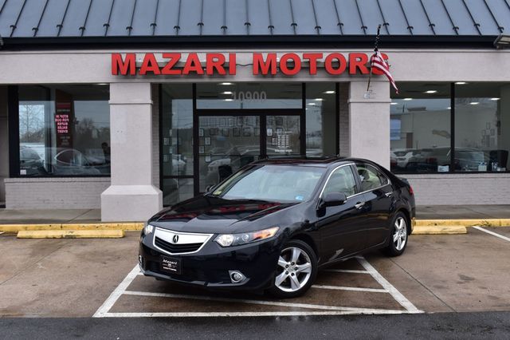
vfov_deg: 31.9
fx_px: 595
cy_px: 170
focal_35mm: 42
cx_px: 255
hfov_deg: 46.4
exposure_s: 1/160
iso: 400
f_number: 10
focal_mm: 28
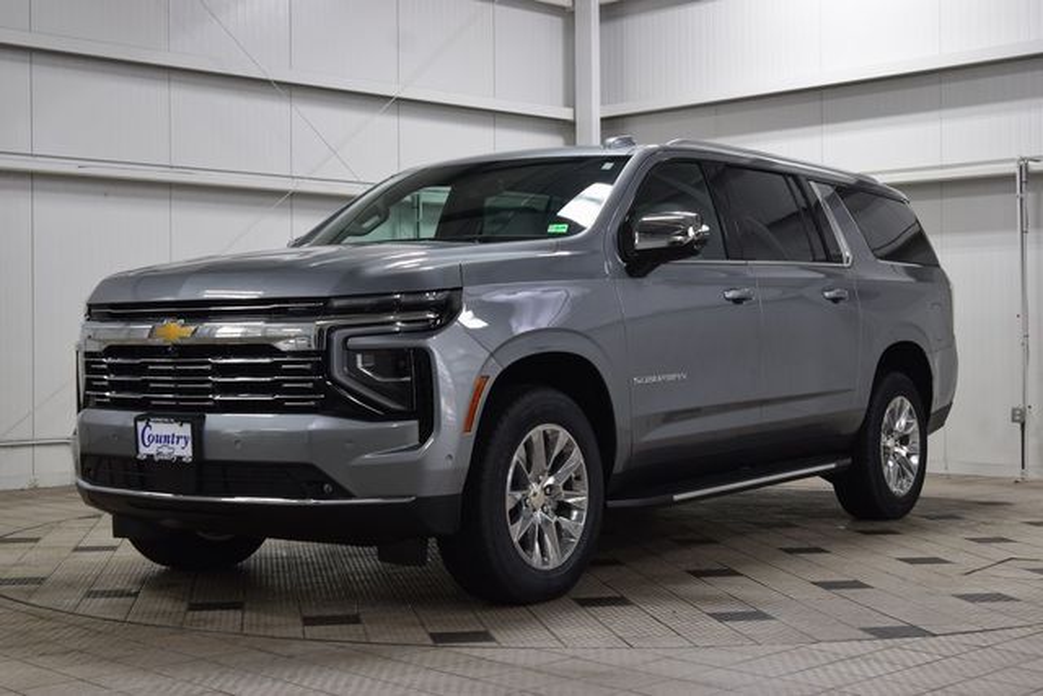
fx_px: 1565
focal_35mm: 54
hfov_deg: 36.9
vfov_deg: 25.1
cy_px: 348
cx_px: 522
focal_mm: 36
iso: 400
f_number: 6.3
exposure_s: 1/20
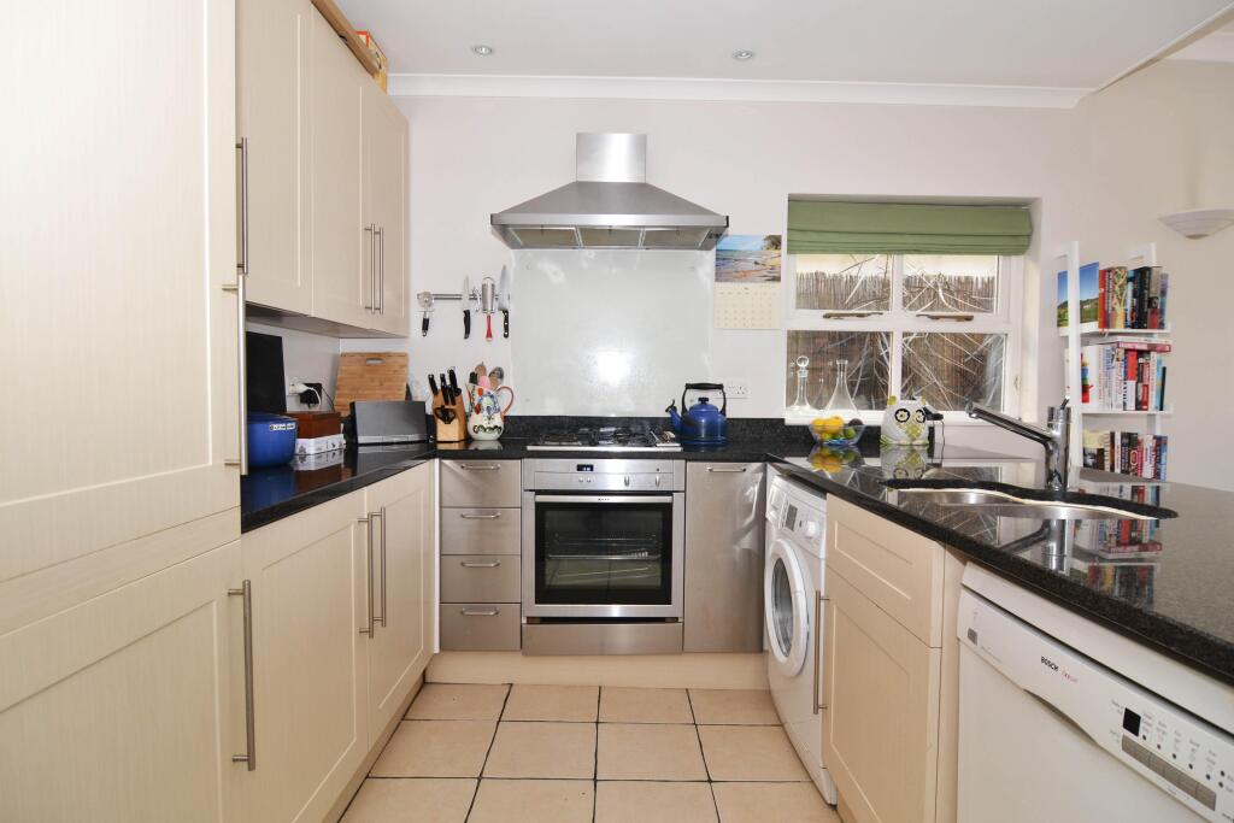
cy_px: 412
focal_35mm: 18
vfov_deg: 67.4
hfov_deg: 90.0
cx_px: 617
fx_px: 617
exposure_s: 1/60
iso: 400
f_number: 5.6
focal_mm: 12
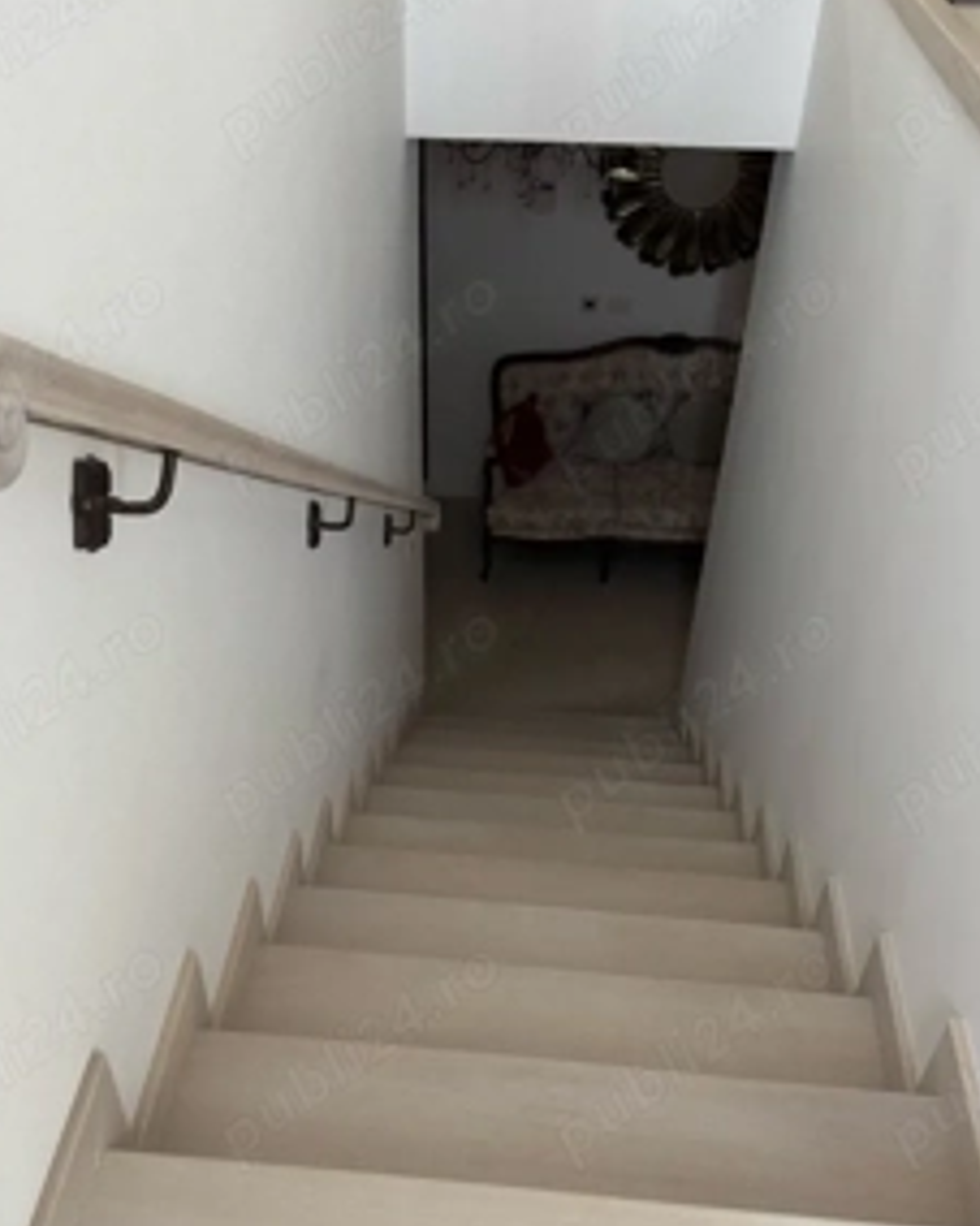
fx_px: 1197
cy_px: 768
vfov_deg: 53.6
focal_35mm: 33
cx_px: 445
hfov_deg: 44.5
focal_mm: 6.76
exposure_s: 1/60
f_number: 1.78
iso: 250
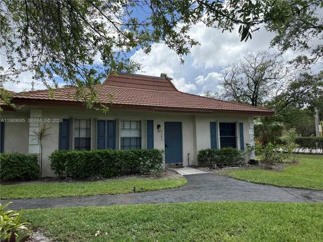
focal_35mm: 24
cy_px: 121
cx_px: 162
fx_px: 224
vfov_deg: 56.8
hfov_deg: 71.6
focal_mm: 6.76
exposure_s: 1/4975
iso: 125
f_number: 1.78
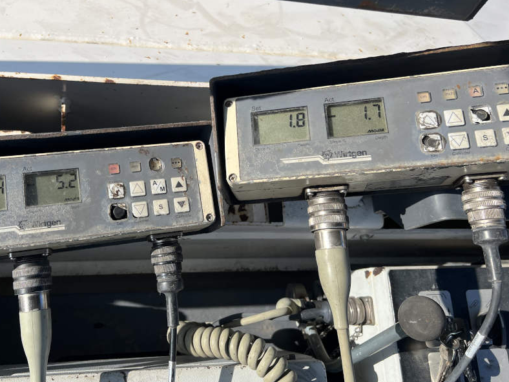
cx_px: 190
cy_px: 168
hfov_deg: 54.7
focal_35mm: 33
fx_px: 485
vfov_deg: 42.9
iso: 50
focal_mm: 5.7
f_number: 1.5
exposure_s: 1/4274
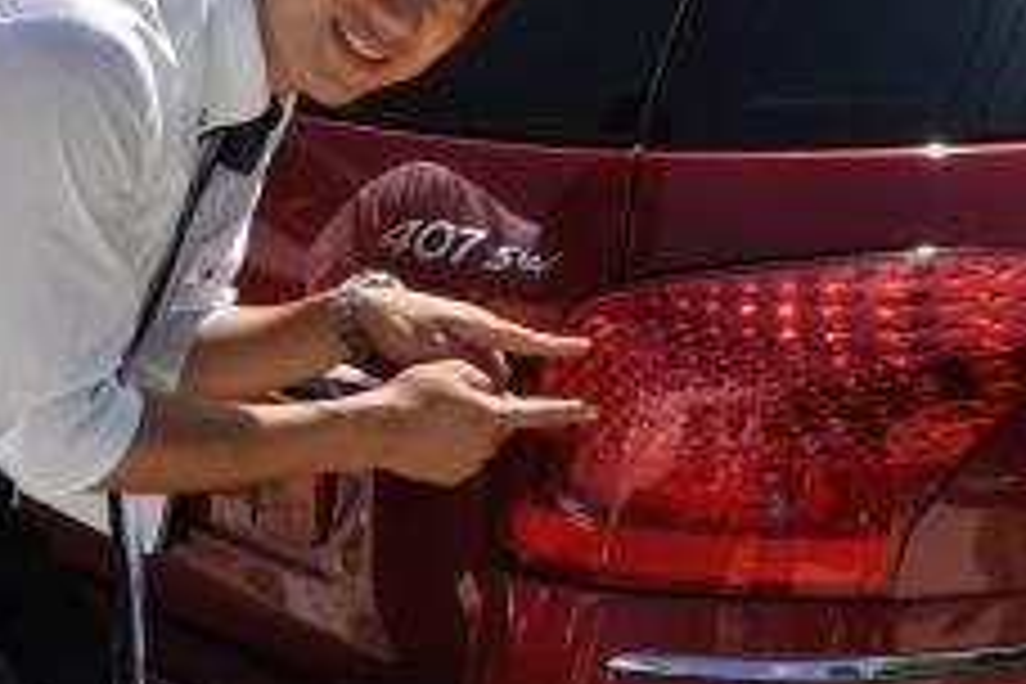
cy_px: 306
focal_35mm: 103
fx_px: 2935
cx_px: 598
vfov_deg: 13.3
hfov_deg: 19.8
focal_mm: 35
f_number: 11
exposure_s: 1/400
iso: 400
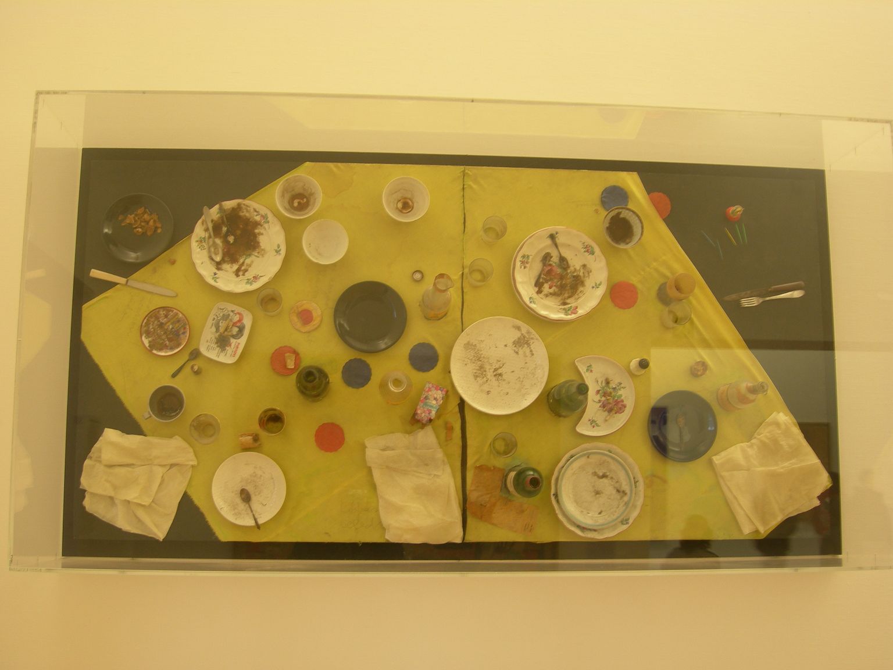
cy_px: 335
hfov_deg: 45.8
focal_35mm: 41
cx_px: 446
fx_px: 1058
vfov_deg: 35.1
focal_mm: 8.5
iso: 50
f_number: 2.9
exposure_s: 1/7.6
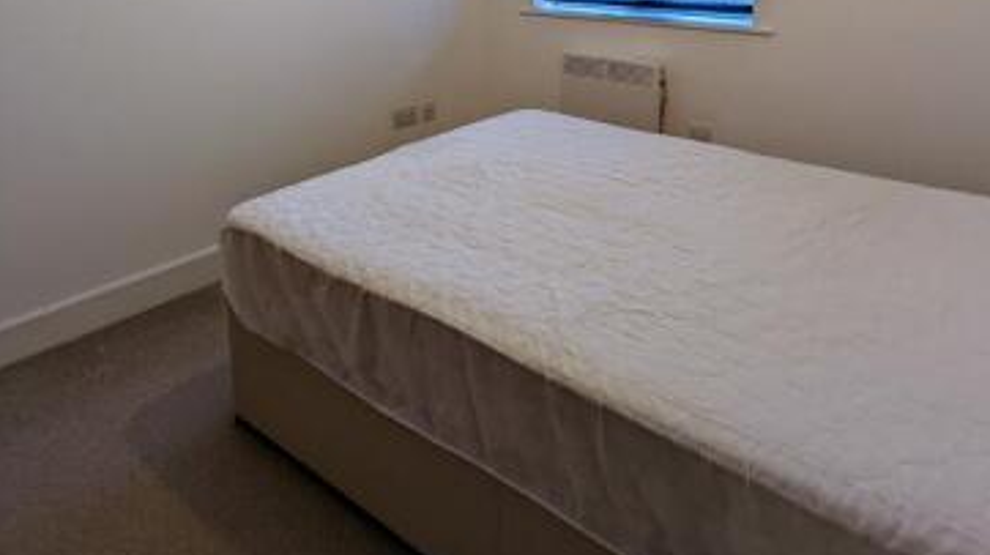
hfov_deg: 67.7
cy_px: 34
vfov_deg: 38.0
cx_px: 438
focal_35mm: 28
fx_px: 734
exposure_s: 1/25
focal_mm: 2.35
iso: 60
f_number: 2.2
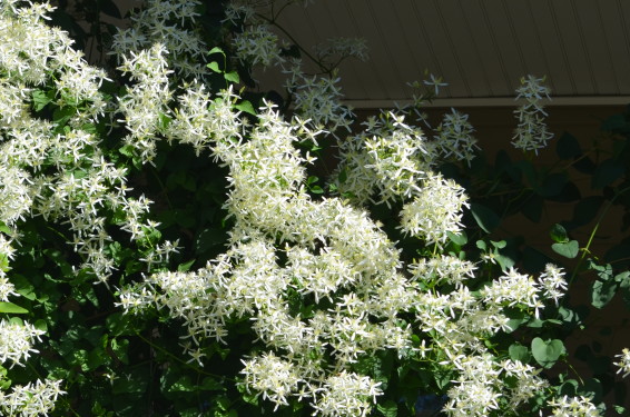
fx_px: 3790
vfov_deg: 6.3
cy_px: 261
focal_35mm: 217
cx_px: 150
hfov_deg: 9.5
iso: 100
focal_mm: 80
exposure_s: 1/250
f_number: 8
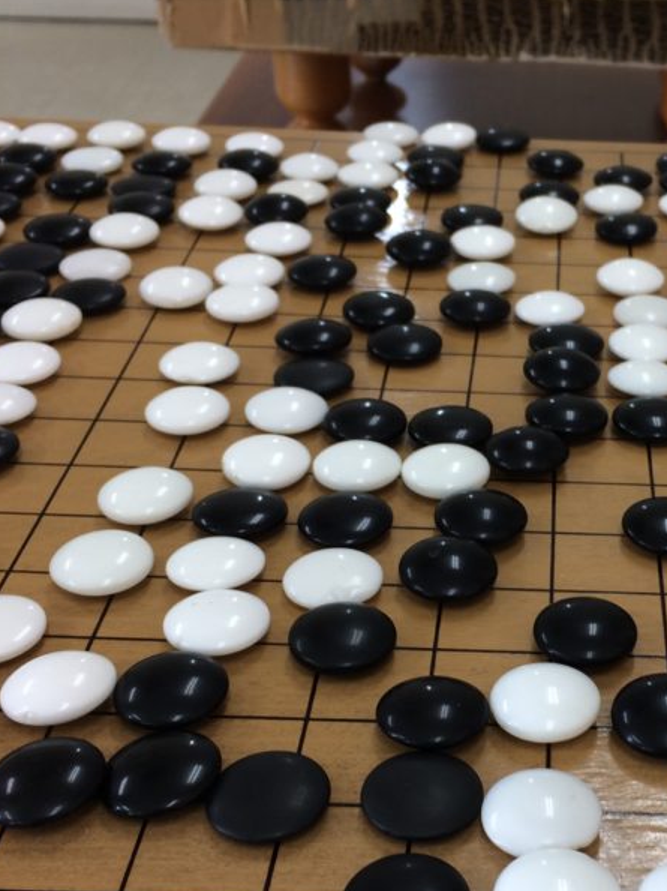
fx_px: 1285
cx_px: 537
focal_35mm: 50
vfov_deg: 37.9
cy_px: 567
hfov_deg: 28.4
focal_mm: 4.15
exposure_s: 1/30
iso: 32
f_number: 2.2
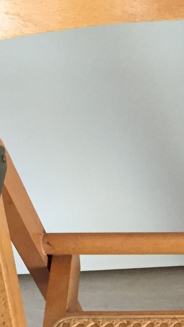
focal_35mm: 96
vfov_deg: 20.5
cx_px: 281
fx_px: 833
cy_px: 412
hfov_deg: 12.0
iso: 320
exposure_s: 1/33
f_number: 2.2
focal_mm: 4.15
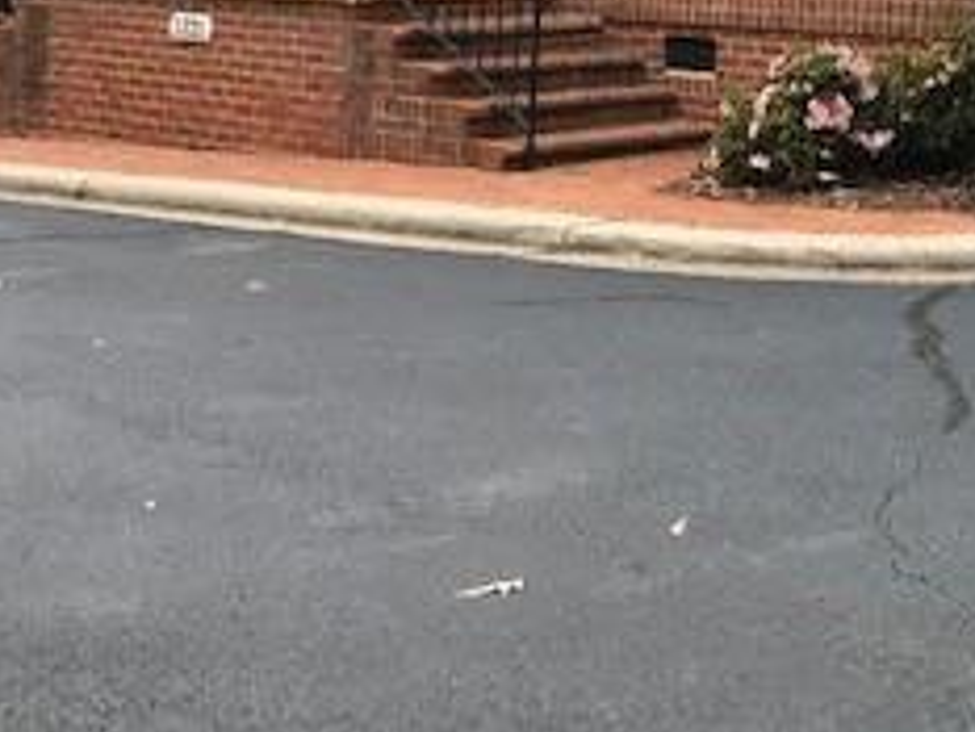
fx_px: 2170
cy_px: -234
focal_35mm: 77
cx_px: 925
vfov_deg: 17.8
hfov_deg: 24.4
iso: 20
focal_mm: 3.99
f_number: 1.8
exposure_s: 1/162
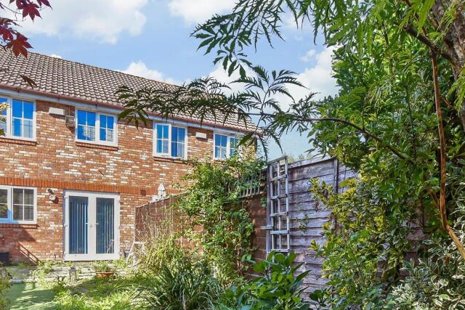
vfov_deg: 51.2
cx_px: 239
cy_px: 228
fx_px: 310
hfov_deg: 73.7
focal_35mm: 24
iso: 250
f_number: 8
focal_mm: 10
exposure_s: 1/80
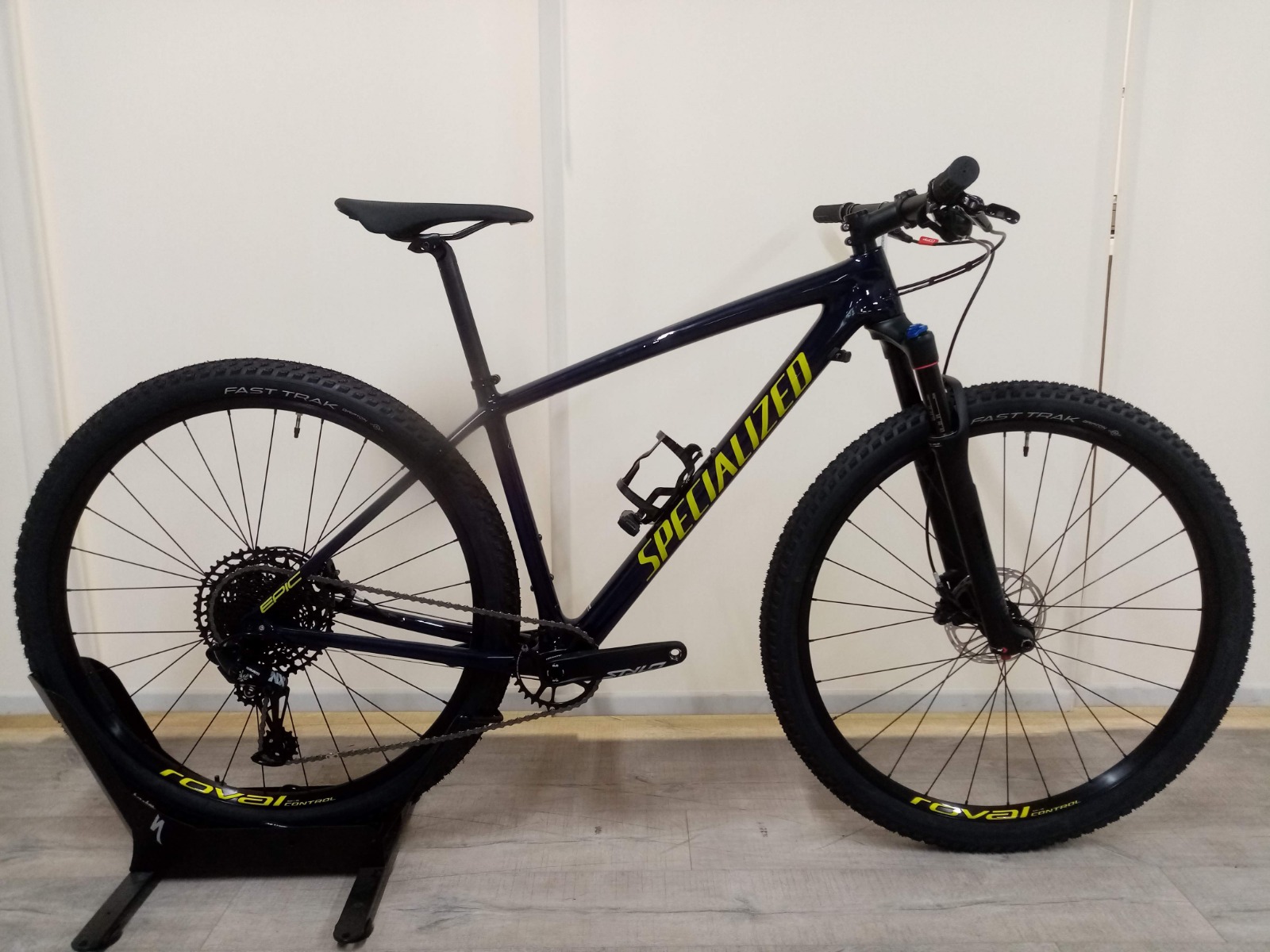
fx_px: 954
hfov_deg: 67.3
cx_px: 635
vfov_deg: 53.1
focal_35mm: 26
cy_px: 476
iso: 221
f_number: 1.8
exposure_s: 1/33.3
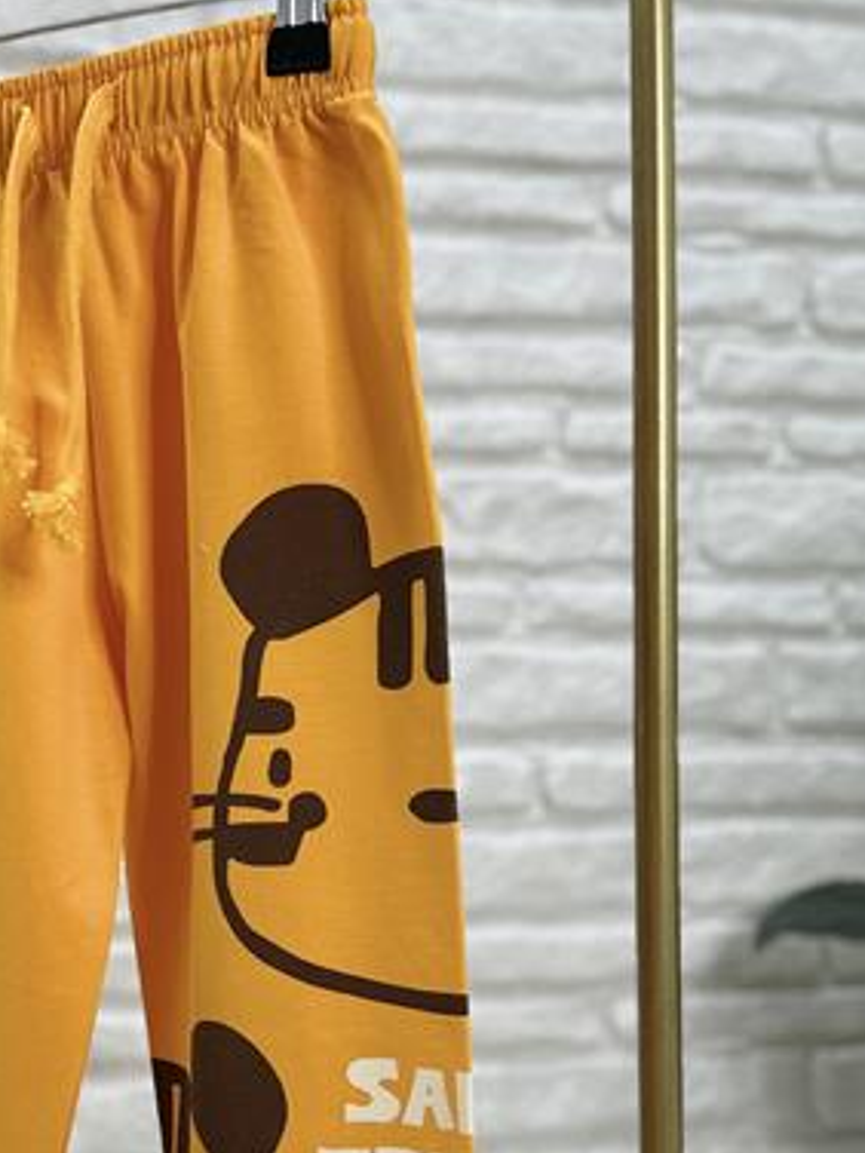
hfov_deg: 27.1
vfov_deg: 37.1
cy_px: 764
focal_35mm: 51
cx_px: 18
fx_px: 1699
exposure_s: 1/100
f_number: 1.78
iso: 80
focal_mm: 6.86
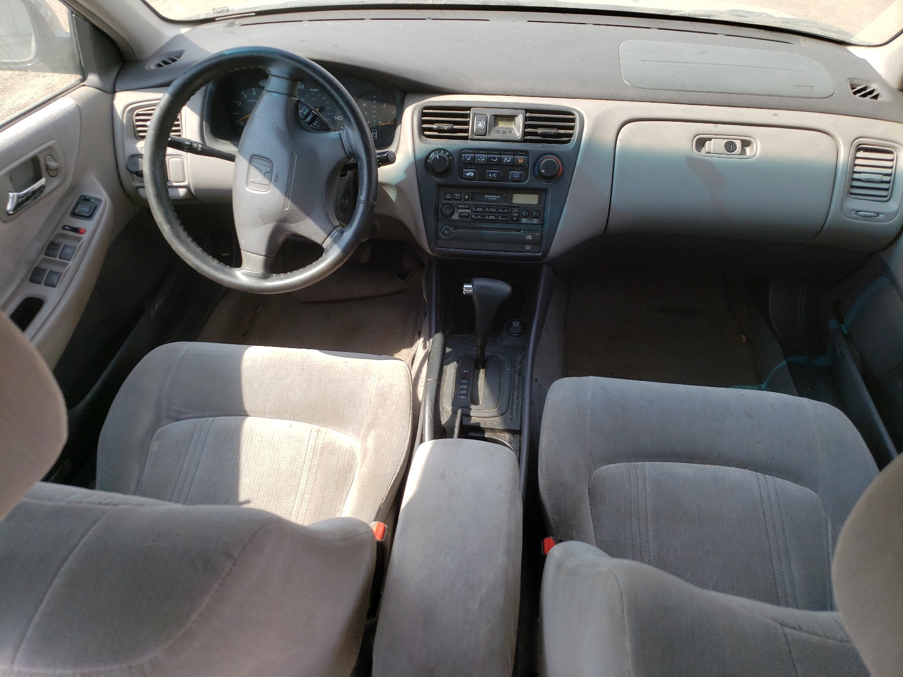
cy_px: 338
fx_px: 678
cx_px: 452
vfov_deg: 53.1
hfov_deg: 67.3
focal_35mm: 26
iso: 50
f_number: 1.5
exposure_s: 1/667
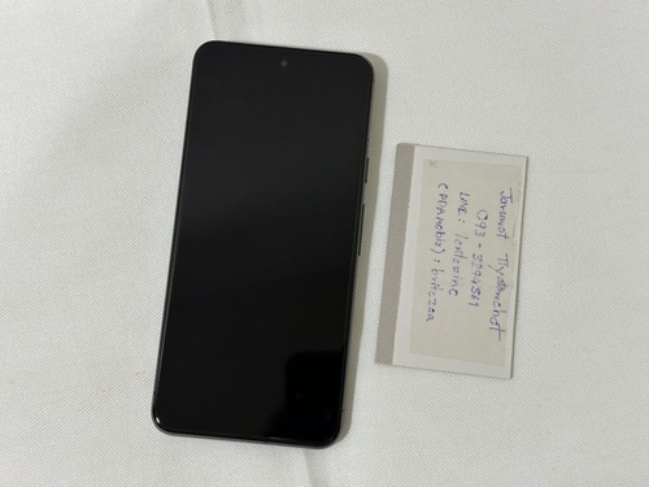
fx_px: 900
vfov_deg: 30.3
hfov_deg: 39.7
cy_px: 244
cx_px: 324
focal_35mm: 48
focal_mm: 6.86
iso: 250
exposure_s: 1/50
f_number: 1.78
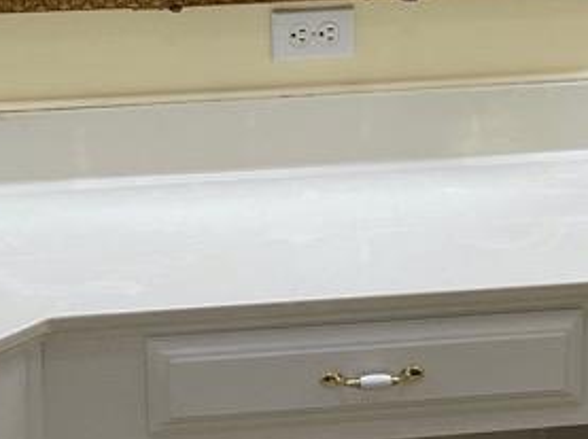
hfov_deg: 14.0
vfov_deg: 10.5
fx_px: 2392
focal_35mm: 141
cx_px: 335
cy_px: 323
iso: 125
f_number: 1.8
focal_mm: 4.25
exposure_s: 1/120
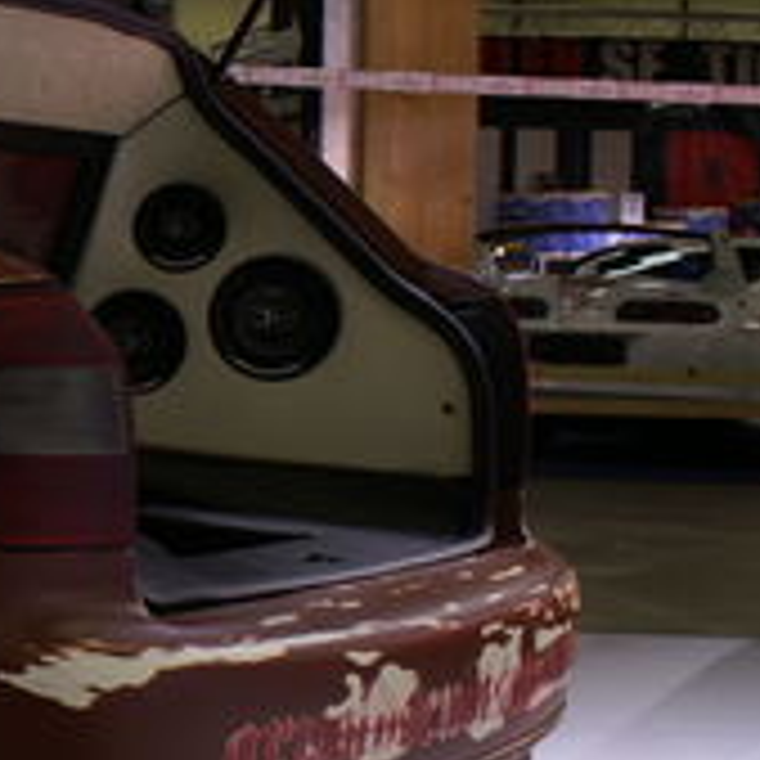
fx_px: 2161
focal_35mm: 87
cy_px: 261
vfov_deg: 19.9
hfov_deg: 16.4
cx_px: -643
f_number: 4.5
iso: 200
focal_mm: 18
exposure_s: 1/50
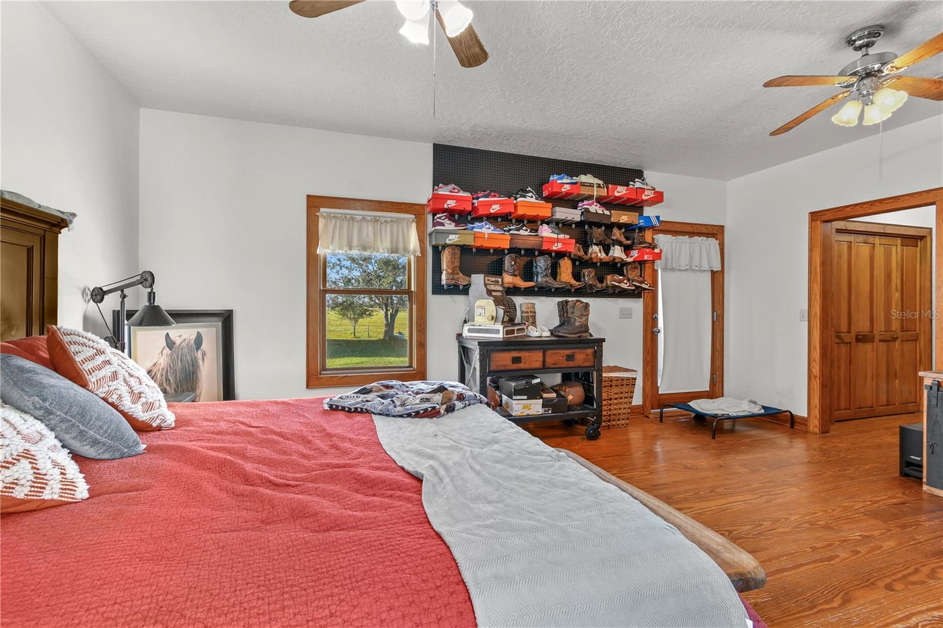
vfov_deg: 77.3
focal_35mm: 15
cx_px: 472
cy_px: 314
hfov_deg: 100.4
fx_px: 393
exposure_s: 1.3
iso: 100
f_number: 7.1
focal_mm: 10
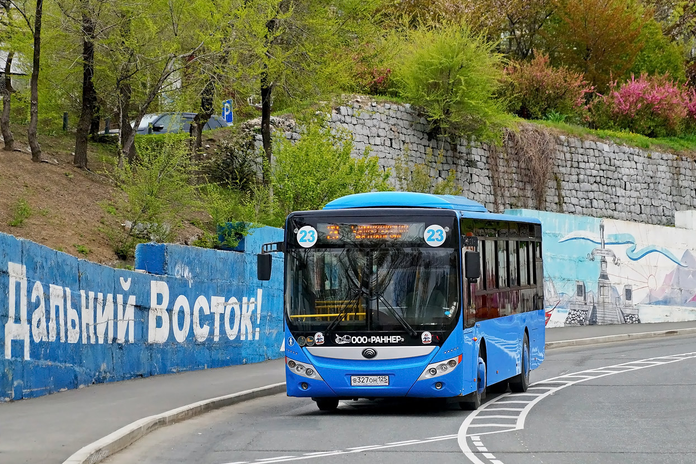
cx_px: 347
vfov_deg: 10.1
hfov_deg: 15.1
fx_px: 2629
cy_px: 231
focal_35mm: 136
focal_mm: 90
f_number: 5.6
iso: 800
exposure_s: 1/250
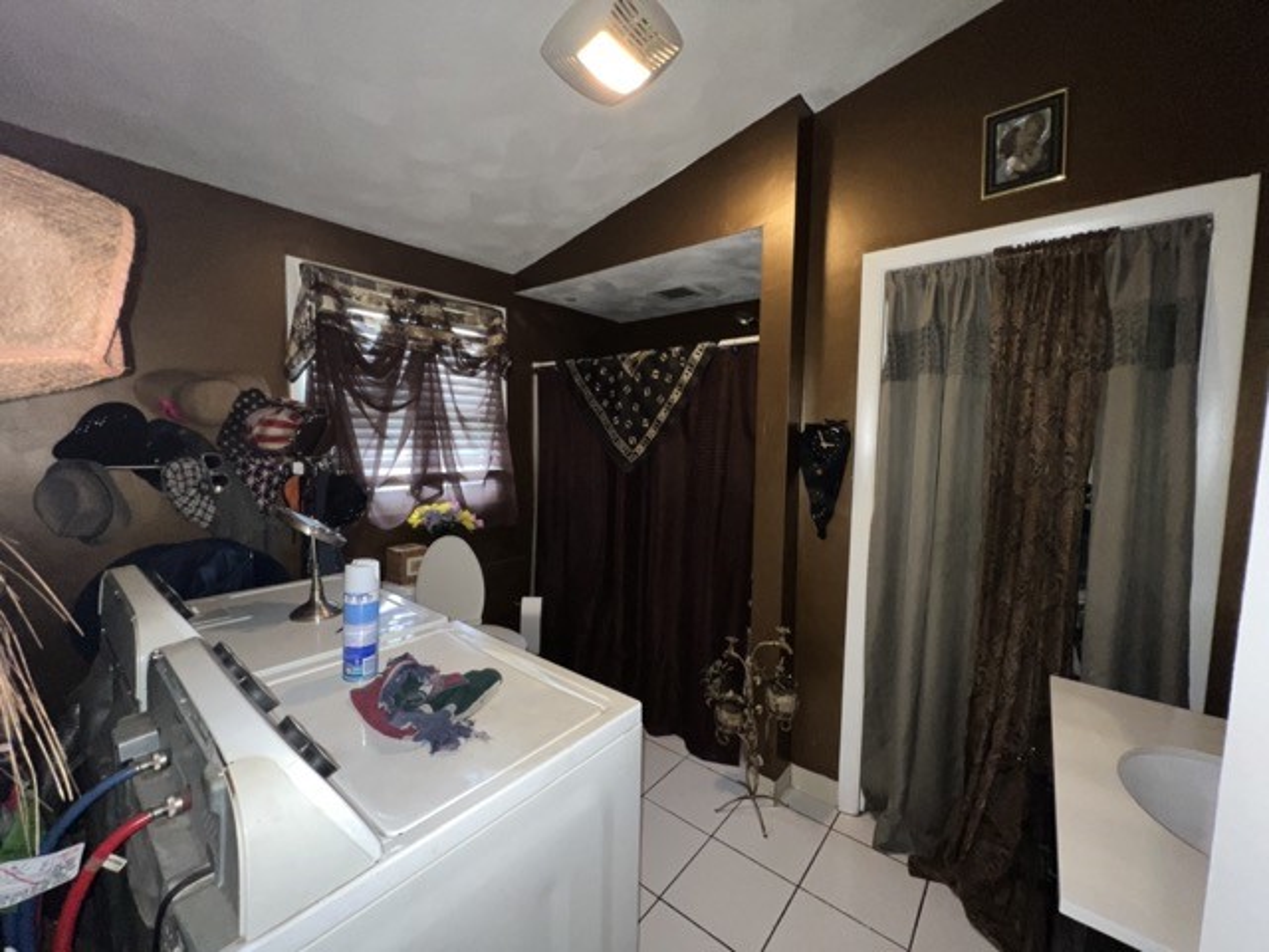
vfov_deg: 89.9
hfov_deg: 106.2
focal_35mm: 13
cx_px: 634
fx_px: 477
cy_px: 476
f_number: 1.8
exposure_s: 1/30
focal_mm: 1.57
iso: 160
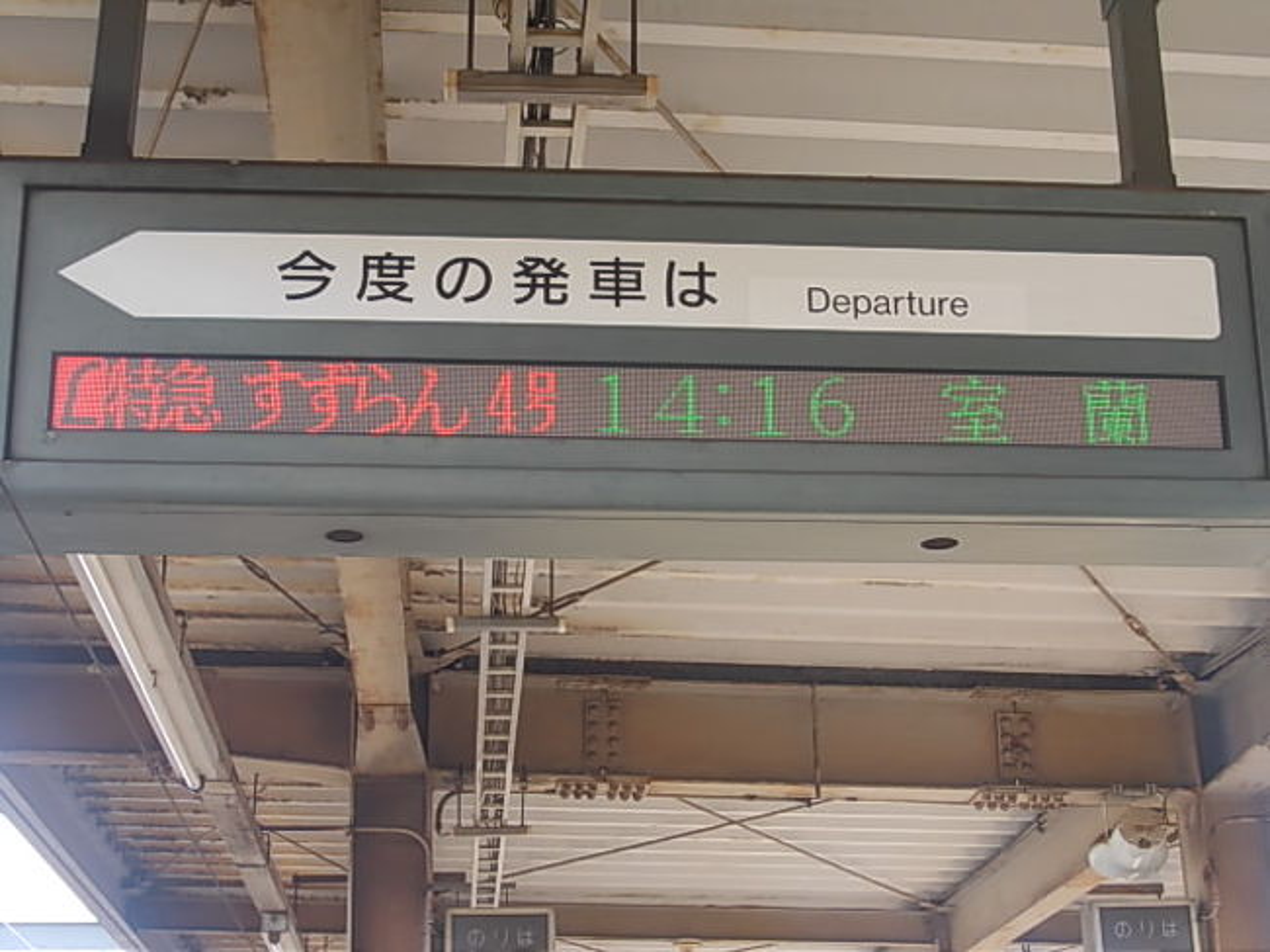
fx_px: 2200
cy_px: 476
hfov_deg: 32.2
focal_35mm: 60
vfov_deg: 24.4
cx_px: 635
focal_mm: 8.5
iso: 80
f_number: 4
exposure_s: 1/80
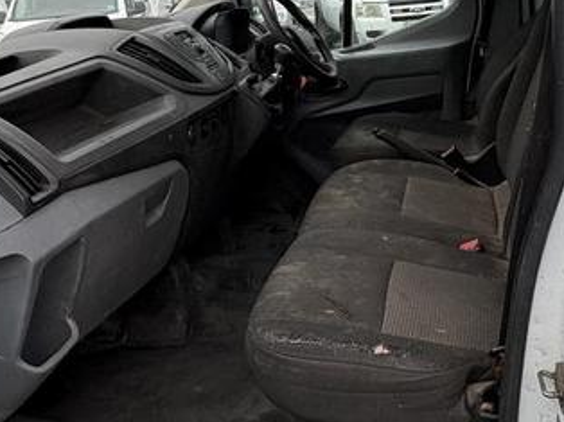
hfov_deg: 45.6
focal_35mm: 40
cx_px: 406
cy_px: 135
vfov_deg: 35.5
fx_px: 651
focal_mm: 2.22
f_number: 2.2
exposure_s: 1/99
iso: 40
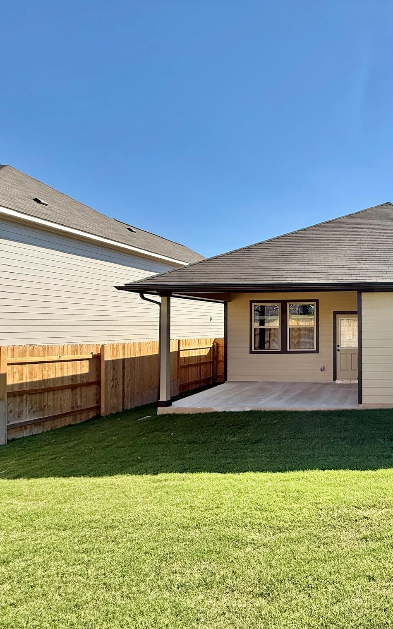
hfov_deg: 49.7
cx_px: 384
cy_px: 315
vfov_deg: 85.1
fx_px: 343
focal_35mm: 20
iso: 50
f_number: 2.2
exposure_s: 1/1431
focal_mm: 2.22
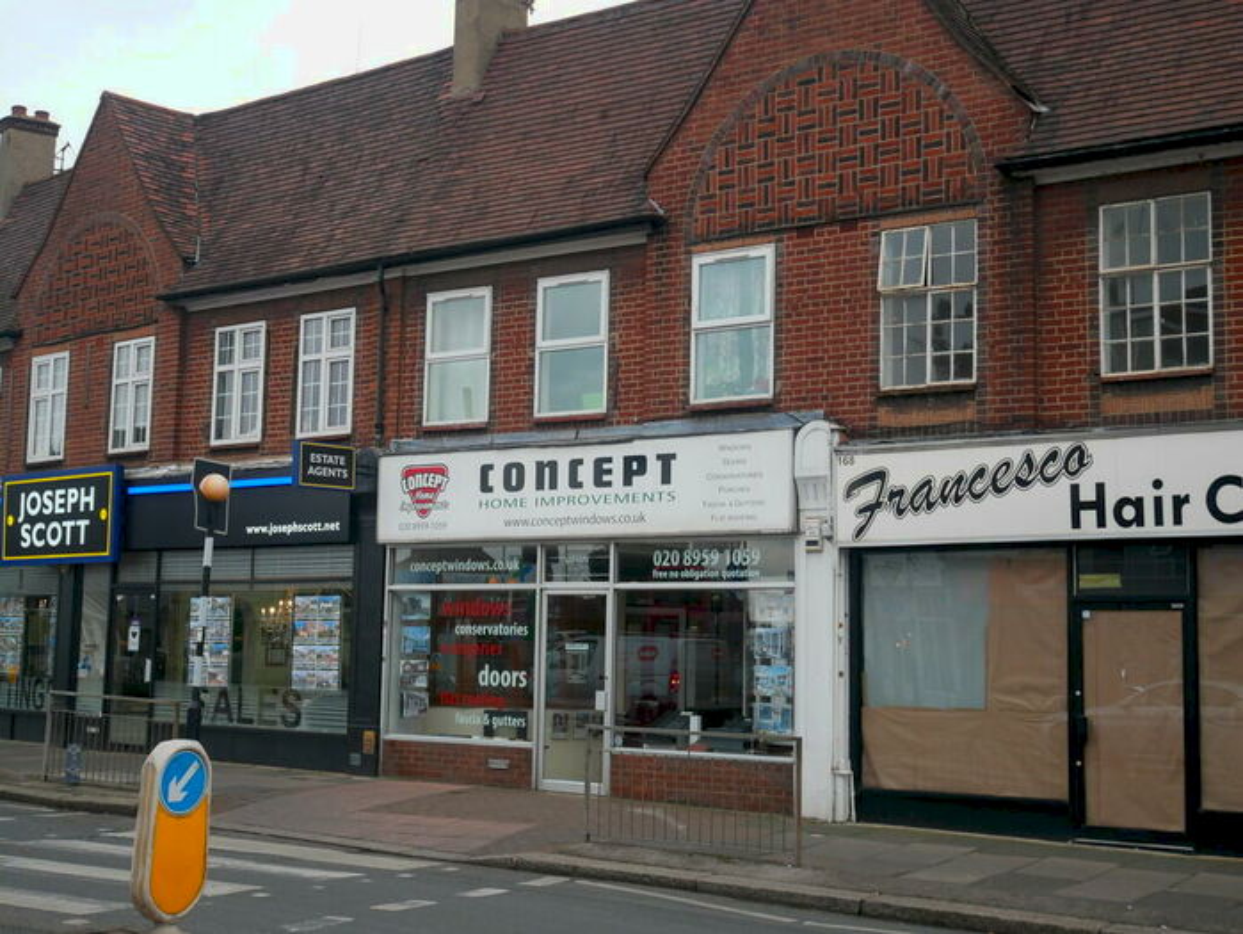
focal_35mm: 48
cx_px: 622
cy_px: 467
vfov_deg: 30.3
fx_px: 1724
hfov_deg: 39.6
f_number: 5
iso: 320
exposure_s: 1/60
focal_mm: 24
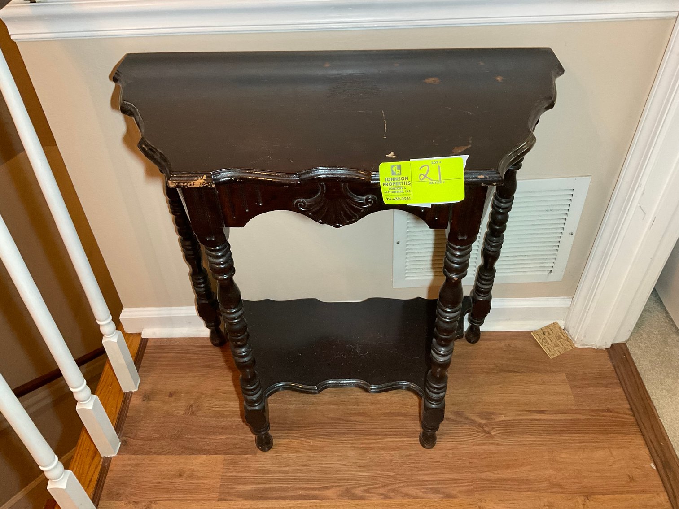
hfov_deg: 61.7
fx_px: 569
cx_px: 340
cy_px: 254
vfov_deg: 48.2
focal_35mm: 29
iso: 250
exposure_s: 1/60
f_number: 1.8
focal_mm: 3
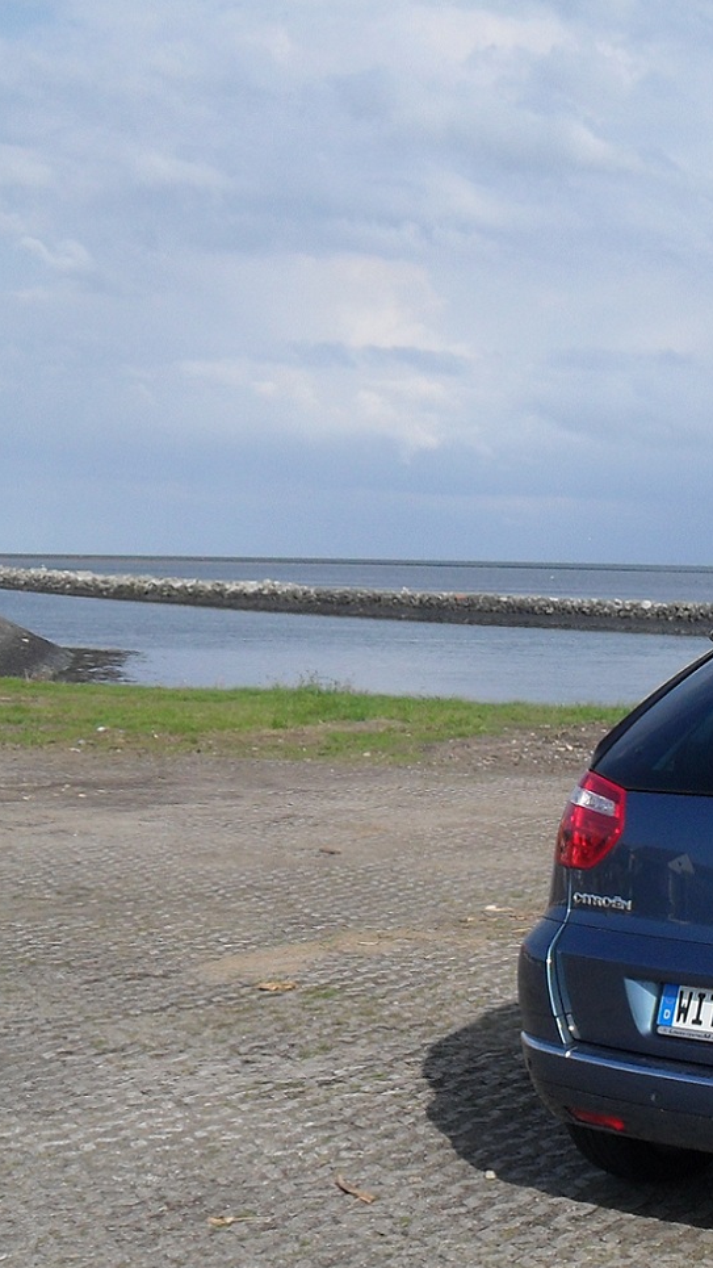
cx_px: 958
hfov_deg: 15.8
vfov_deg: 29.1
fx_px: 2419
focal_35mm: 72
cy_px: 874
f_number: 8.9
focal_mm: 6.2
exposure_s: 1/180
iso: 100
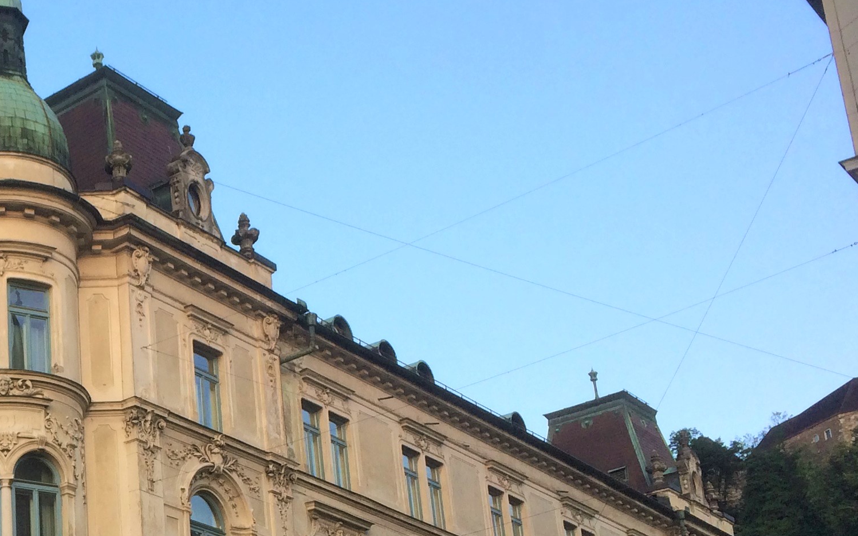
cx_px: 3
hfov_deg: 28.7
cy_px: 484
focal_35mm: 67
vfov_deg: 19.1
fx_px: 1567
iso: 32
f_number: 2.2
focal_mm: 4.15
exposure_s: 1/318
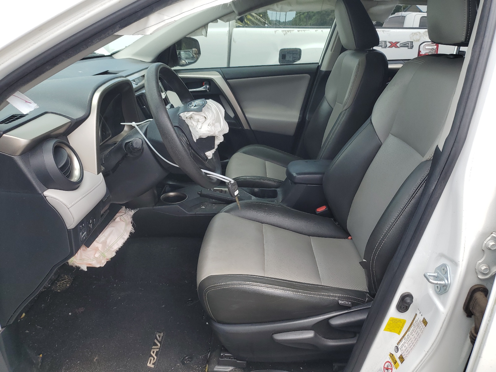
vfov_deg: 53.1
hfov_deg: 67.3
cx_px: 248
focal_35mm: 26
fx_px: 373
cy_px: 186
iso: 50
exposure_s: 1/1111
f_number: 1.5
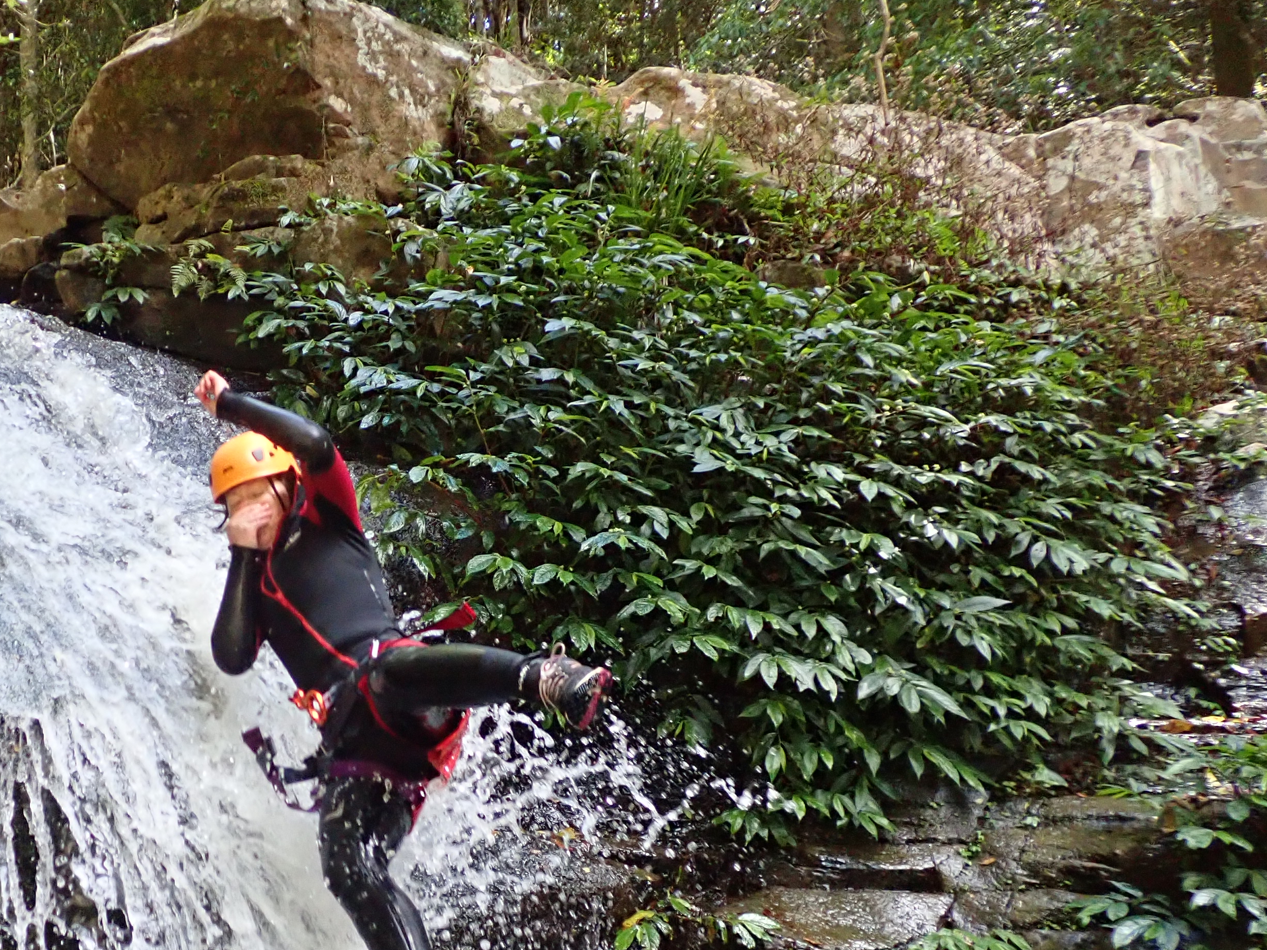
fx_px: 1903
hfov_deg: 35.9
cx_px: 297
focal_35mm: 52
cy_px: 724
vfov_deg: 27.6
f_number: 2.4
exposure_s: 1/500
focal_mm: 5.87
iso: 640
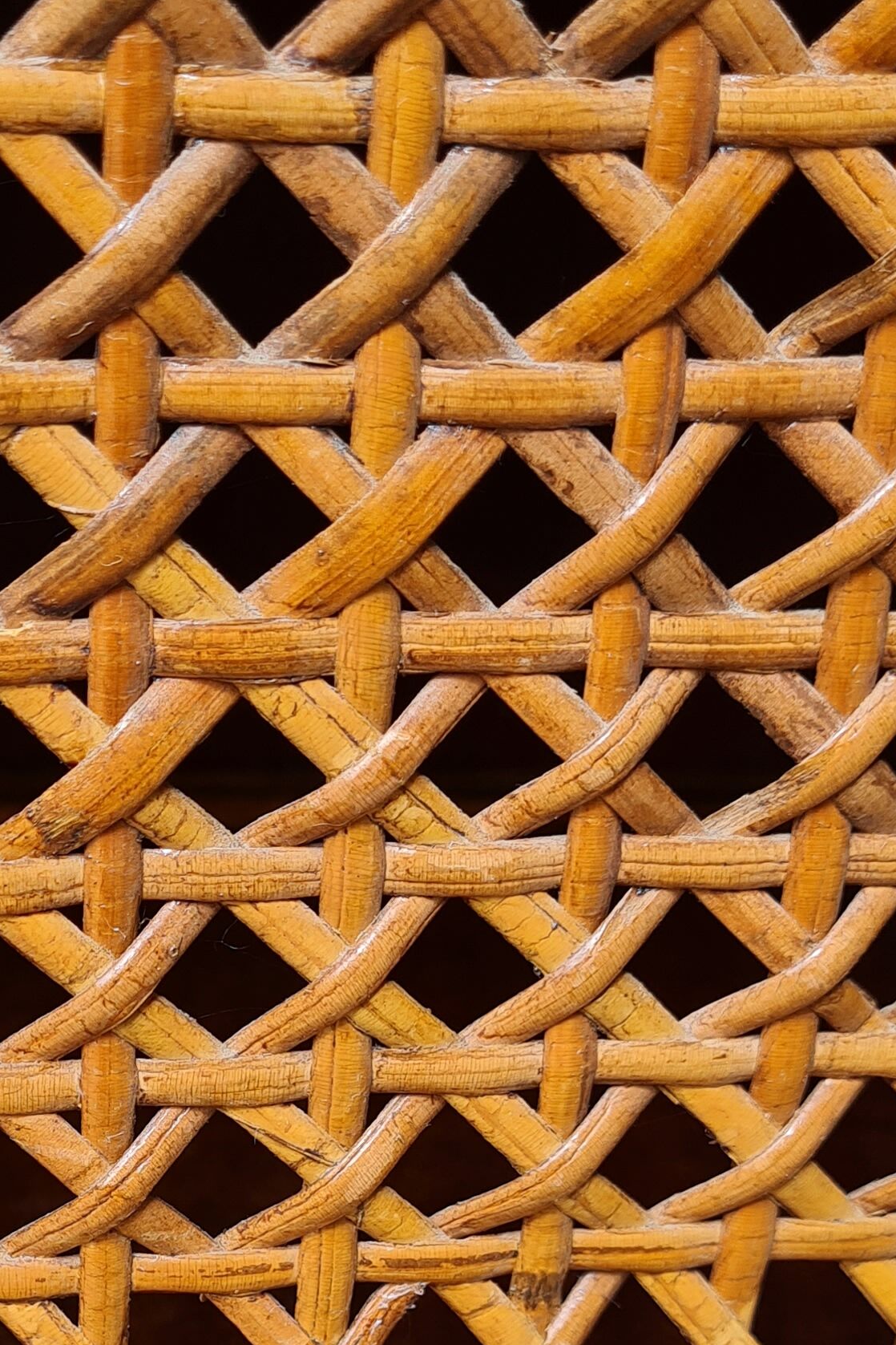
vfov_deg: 29.4
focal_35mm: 65
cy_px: 1257
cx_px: 121
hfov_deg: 20.6
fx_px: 2426
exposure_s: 1/475
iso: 50
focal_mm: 5.4
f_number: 1.8
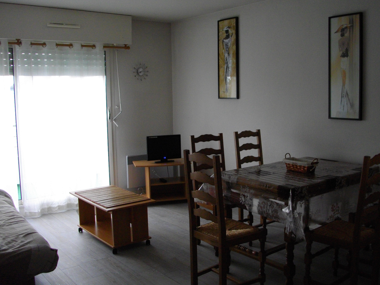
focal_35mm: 36
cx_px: 215
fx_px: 395
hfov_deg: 51.2
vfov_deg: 39.7
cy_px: 136
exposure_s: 1/125
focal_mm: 5.7
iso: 200
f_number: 2.9
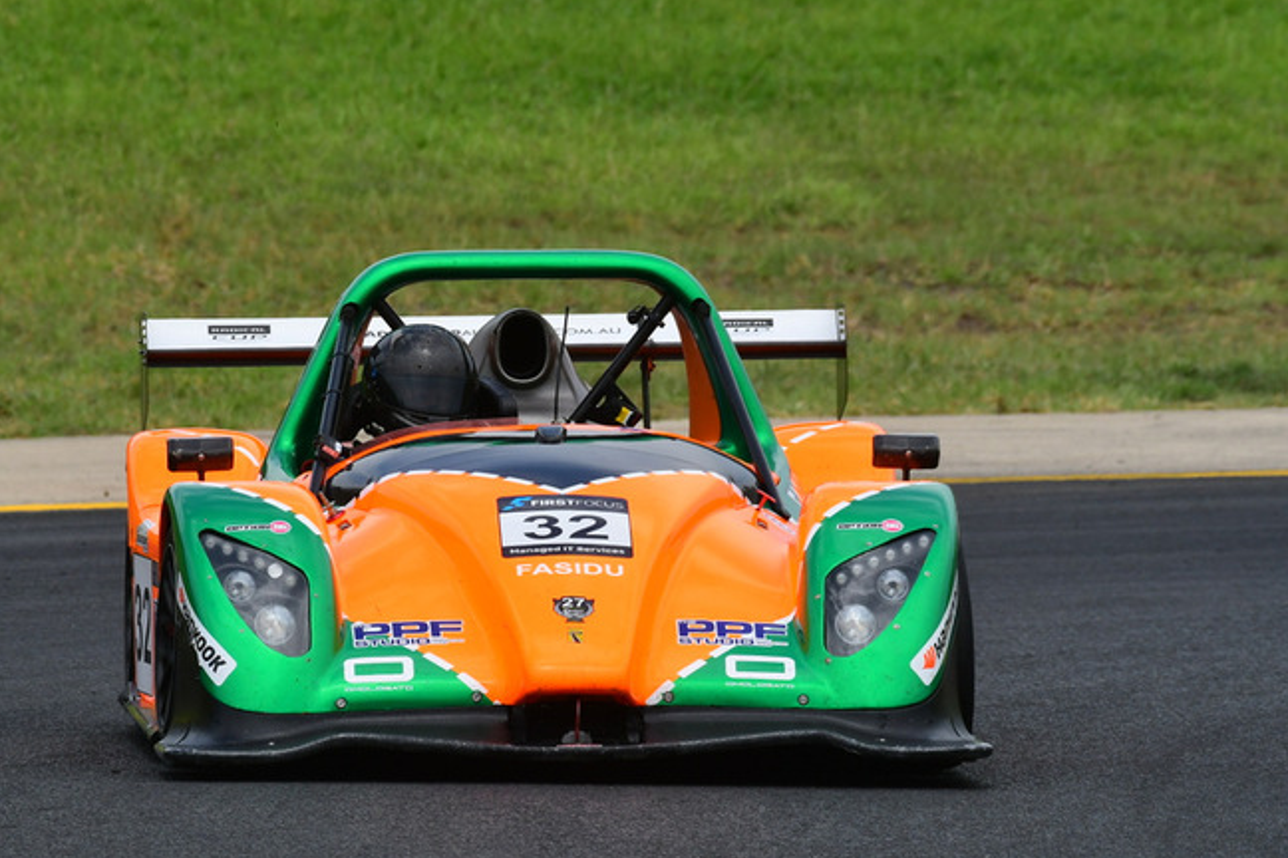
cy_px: 395
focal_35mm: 760
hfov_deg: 2.7
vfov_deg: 1.8
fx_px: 27189
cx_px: 541
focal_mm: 410
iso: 400
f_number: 11
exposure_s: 1/640
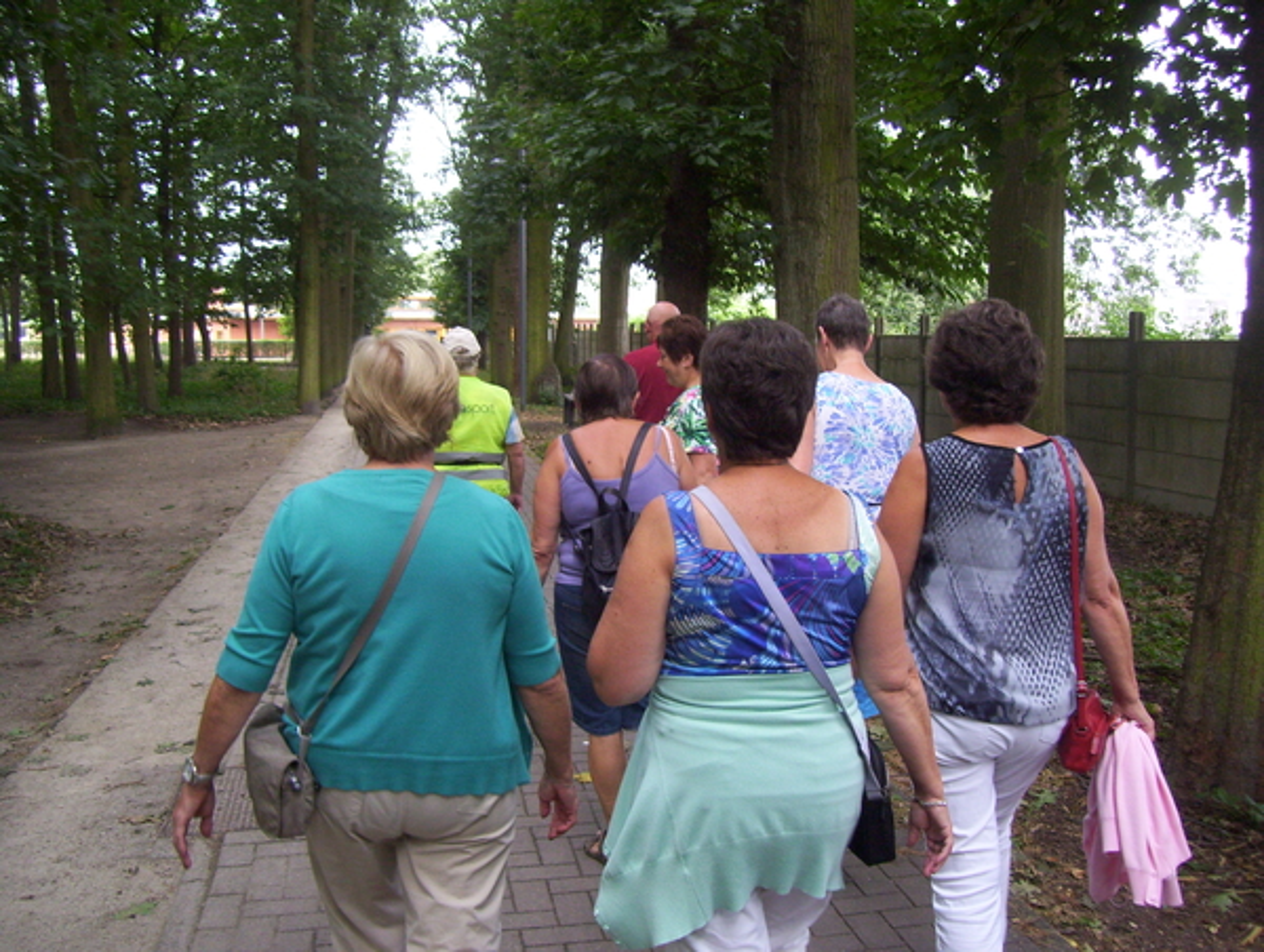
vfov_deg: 39.8
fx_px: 1317
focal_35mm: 36
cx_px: 632
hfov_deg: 51.3
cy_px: 476
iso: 250
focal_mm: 6
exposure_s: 1/125
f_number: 2.7
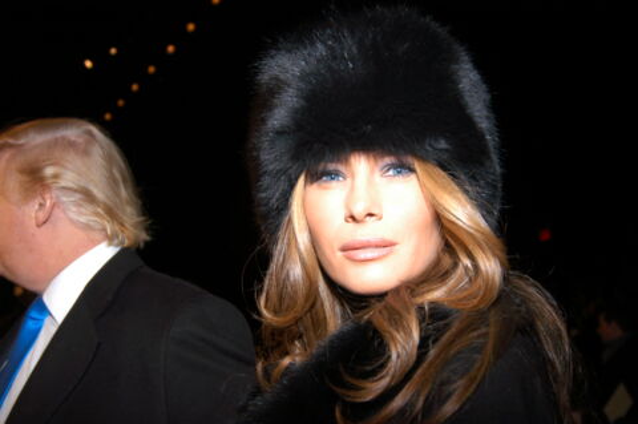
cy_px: 212
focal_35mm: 36
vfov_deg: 36.8
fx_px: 637
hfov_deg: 53.2
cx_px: 319
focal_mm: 24
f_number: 4
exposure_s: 1/80
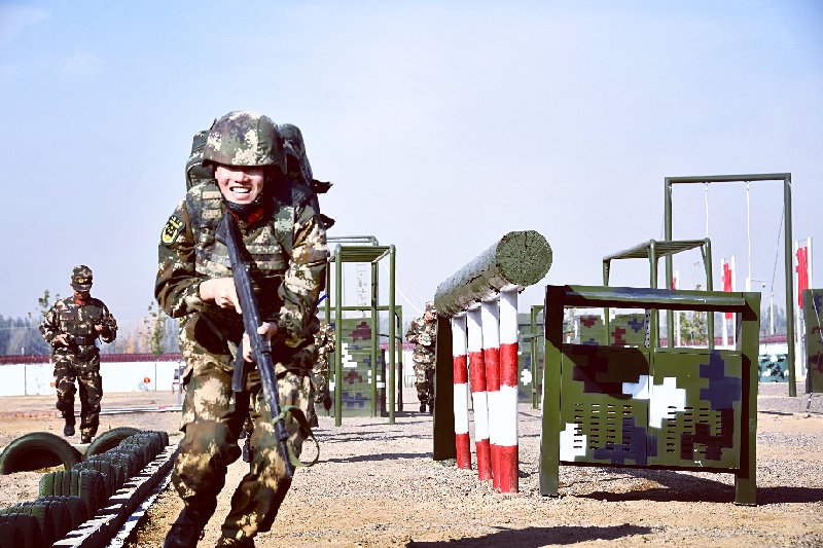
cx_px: 412
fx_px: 2743
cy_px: 274
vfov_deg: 11.4
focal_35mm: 120
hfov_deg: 17.1
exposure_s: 1/320
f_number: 9
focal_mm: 80
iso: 100
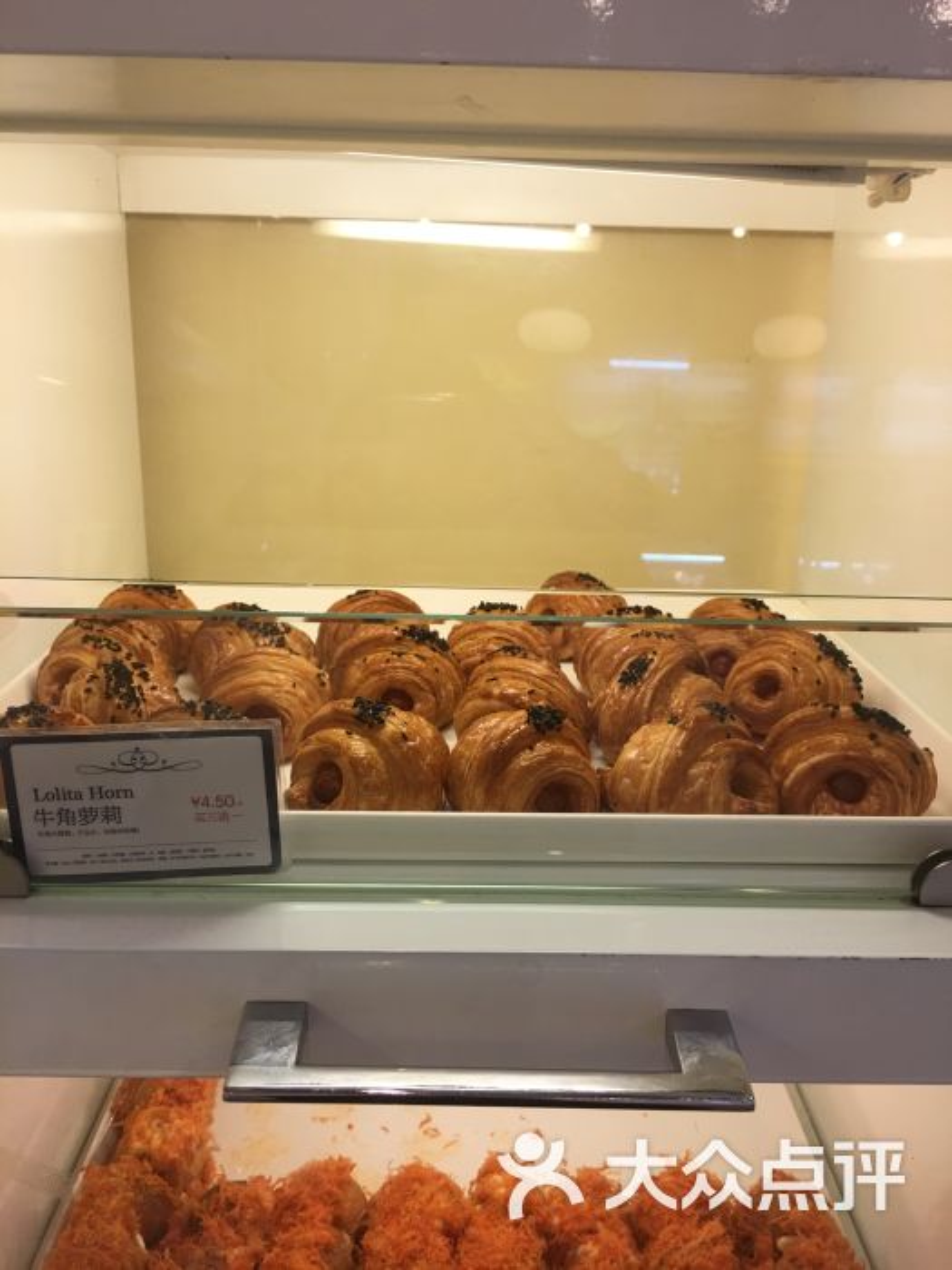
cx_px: 476
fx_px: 1063
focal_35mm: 29
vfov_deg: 61.7
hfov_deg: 48.2
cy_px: 635
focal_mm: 4.15
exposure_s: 1/33
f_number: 2.2
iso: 25
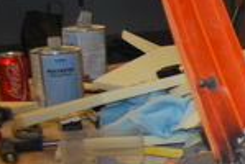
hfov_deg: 14.2
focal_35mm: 116
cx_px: 516
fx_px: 791
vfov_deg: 11.8
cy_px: 134
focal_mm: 18
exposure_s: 1/60
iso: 200
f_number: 3.5
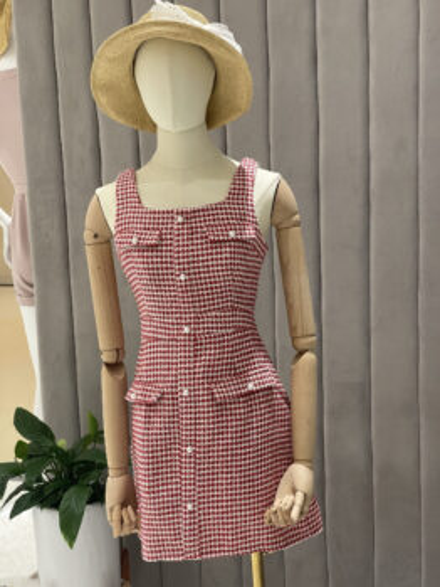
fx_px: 881
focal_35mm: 52
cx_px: 220
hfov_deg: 28.0
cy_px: 294
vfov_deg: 36.8
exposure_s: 1/100
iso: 160
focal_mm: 6
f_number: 2
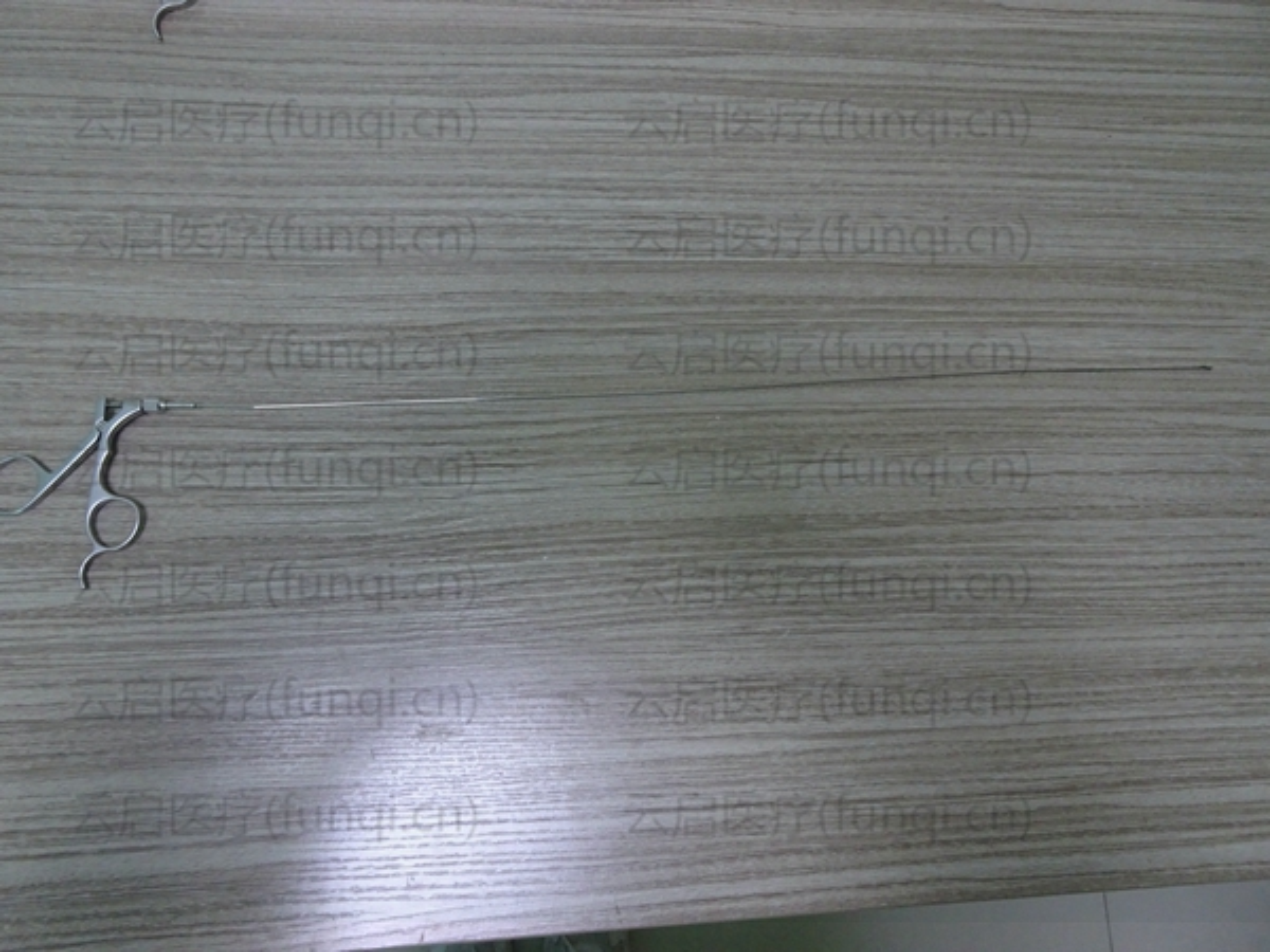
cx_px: 635
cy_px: 476
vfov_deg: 56.8
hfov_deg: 71.6
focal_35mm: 24
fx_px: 881
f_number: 3.5
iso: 640
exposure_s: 1/30
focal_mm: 4.1
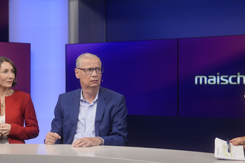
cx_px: 121
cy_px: 105
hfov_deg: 33.9
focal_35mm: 59
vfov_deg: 22.9
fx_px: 401
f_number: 2.2
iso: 640
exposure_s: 1/250
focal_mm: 30
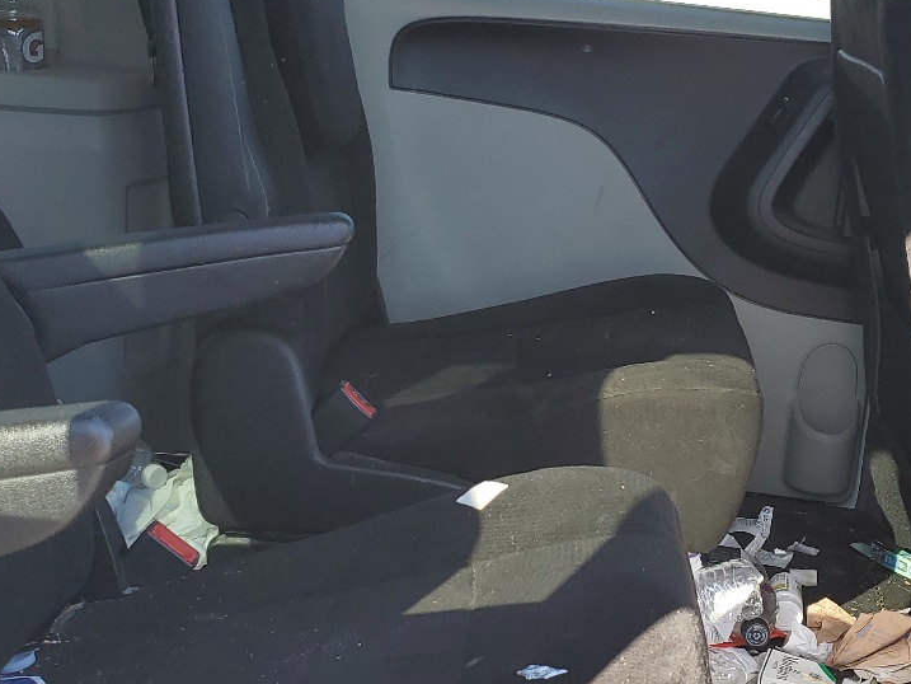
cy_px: 430
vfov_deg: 25.2
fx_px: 1527
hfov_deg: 33.2
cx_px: 492
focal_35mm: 58
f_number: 1.5
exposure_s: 1/333
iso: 50
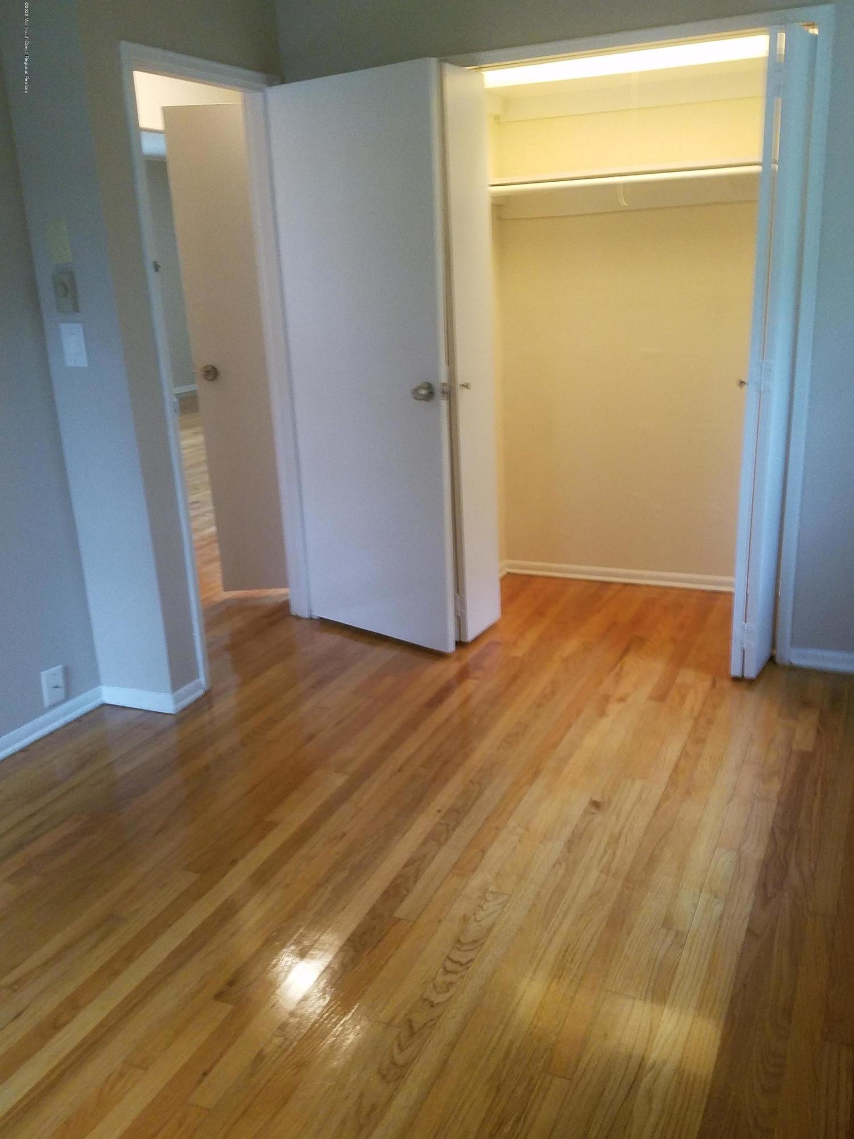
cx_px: 427
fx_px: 855
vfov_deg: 67.3
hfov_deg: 53.1
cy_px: 570
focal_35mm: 26
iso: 250
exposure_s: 1/15
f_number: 1.7
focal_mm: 4.2
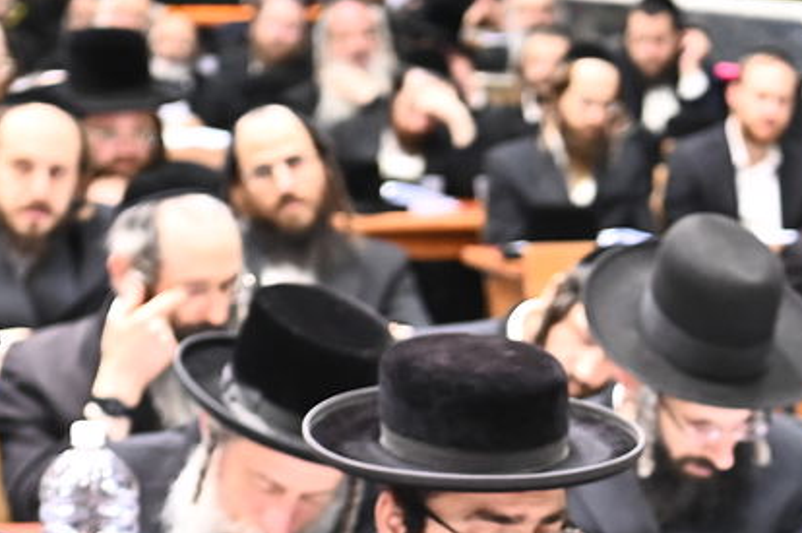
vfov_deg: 7.7
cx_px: 1009
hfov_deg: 11.4
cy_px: 727
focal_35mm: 176
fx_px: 3916
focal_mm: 52
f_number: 4
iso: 2500
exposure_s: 1/200
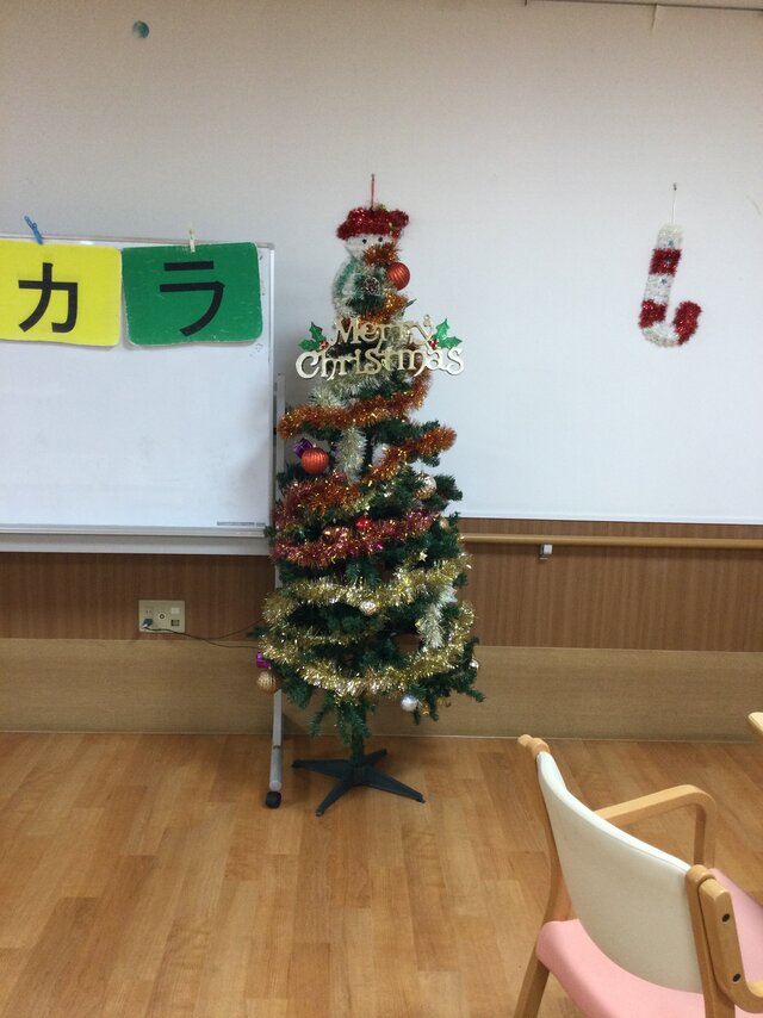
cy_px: 509
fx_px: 912
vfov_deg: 58.4
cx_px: 382
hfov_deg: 45.4
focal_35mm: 31
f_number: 2.4
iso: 50
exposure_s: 1/30
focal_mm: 3.3
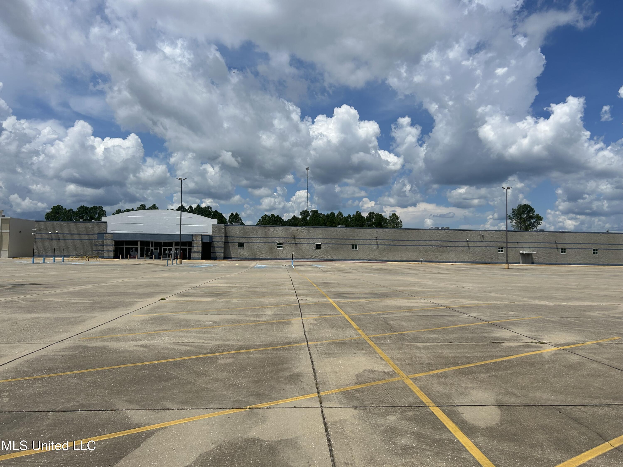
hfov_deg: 67.3
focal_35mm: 26
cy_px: 234
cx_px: 312
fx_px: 468
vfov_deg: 53.1
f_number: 1.5
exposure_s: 1/10309
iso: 50
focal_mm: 5.7
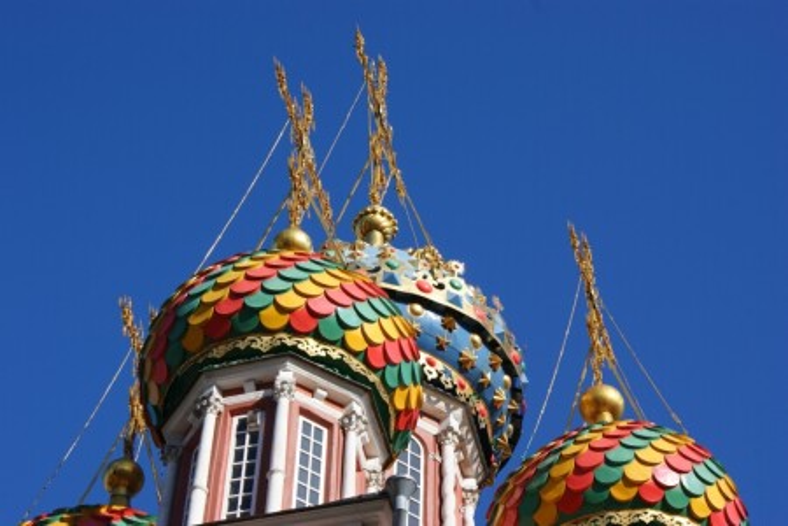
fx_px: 1806
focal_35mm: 82
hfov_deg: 24.6
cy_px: 263
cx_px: 394
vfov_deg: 16.6
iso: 100
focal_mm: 55
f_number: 10
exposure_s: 1/160
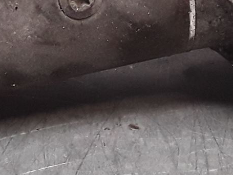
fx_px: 848
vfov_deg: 11.2
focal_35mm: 126
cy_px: -100
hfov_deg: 15.6
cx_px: 134
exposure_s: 1/100
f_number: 1.9
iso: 100
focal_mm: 2.91
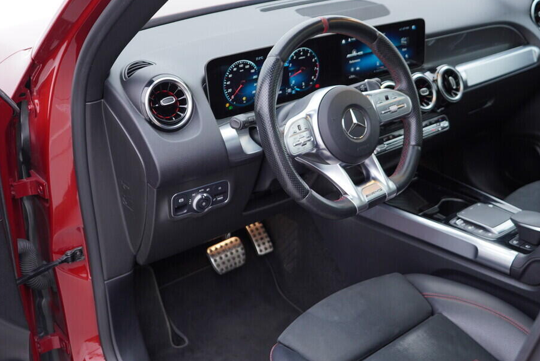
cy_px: 165
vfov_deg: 32.6
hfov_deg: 47.4
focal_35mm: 41
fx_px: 615
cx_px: 273
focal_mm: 24
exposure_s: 1/40
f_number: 2.8
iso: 125
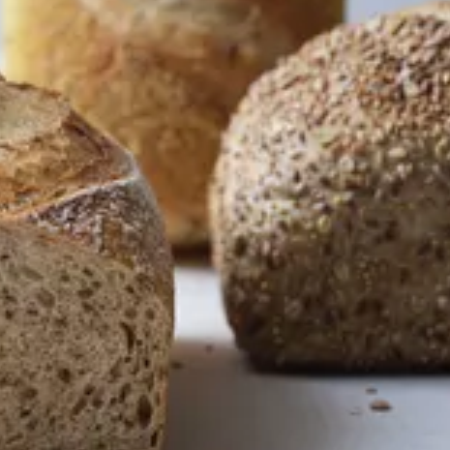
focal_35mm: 217
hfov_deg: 8.0
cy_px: 122
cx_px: -52
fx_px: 3192
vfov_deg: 8.1
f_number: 8
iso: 100
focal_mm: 120
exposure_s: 1/125
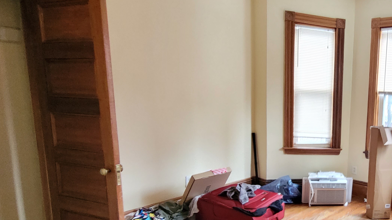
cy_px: 144
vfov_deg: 42.4
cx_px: 329
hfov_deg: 62.2
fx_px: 281
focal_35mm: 27
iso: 640
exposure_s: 1/24
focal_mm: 1.74
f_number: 2.2
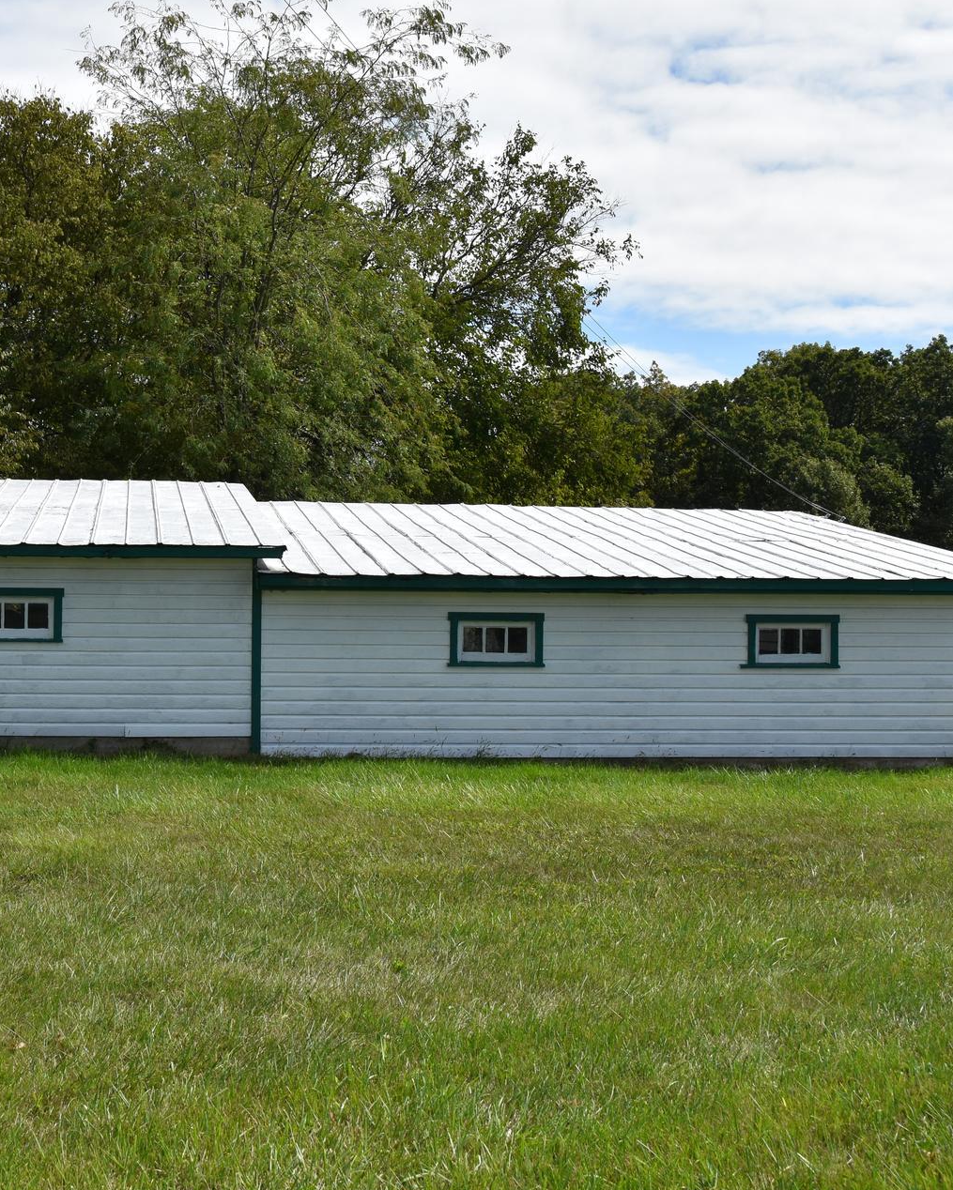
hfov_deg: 29.9
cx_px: 269
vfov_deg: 37.3
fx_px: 1762
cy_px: 577
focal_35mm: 50
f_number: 8
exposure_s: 1/500
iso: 140
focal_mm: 22
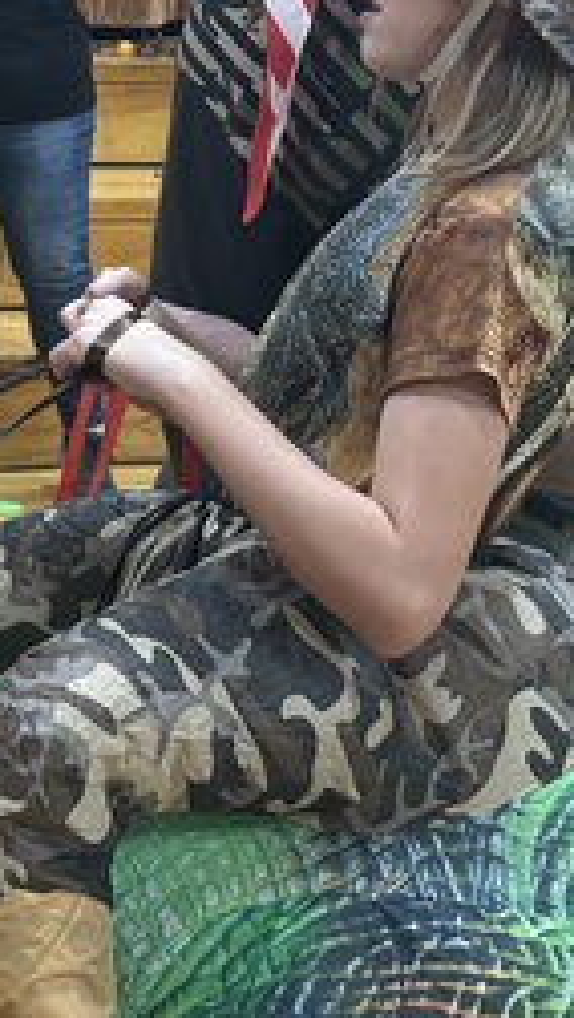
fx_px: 3108
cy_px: 436
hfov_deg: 9.5
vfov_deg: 18.6
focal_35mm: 115
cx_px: -744
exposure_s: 1/60
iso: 80
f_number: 1.6
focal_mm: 5.96
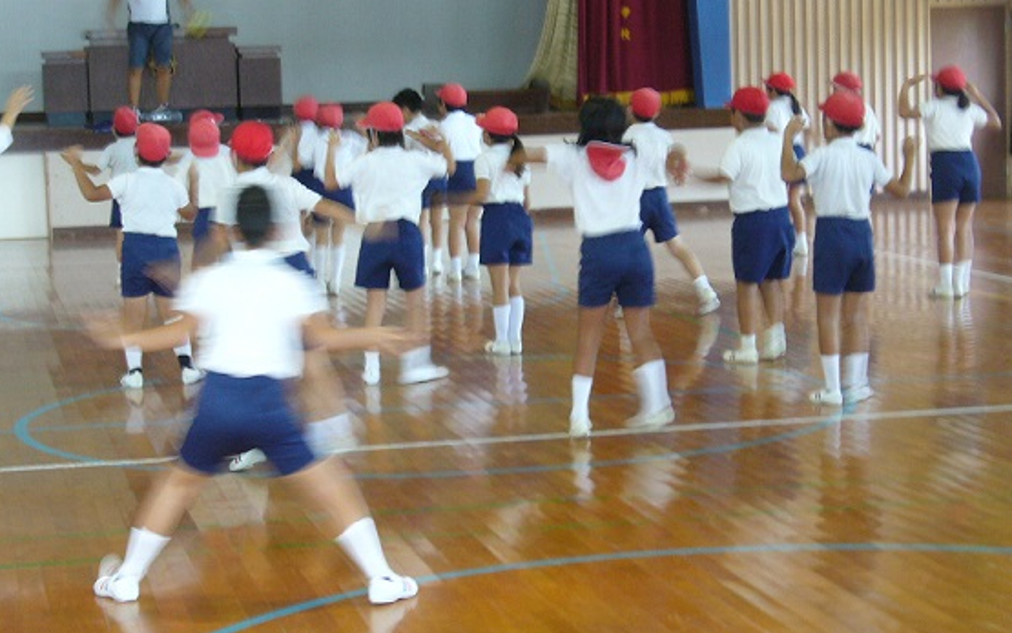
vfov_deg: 14.2
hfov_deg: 22.6
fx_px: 2538
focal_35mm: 92
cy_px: 266
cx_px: 505
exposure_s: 1/15
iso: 160
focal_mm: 14.3
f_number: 4.5
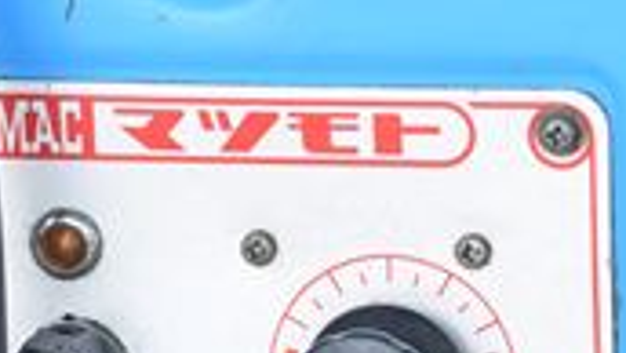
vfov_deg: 2.7
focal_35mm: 447
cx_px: 247
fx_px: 7424
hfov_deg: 4.8
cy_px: 488
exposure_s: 1/800
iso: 1250
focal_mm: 98
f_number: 6.3
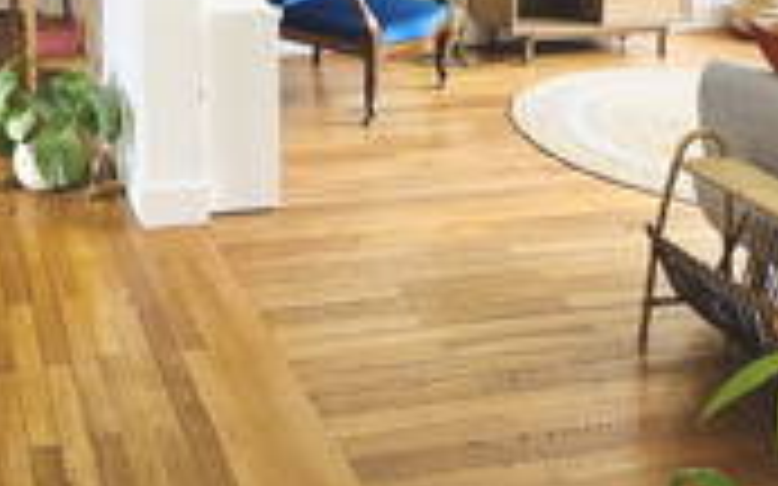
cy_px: -112
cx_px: 126
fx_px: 1123
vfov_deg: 22.3
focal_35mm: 53
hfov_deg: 36.5
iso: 50
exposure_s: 1/45
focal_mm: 6.86
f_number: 1.78
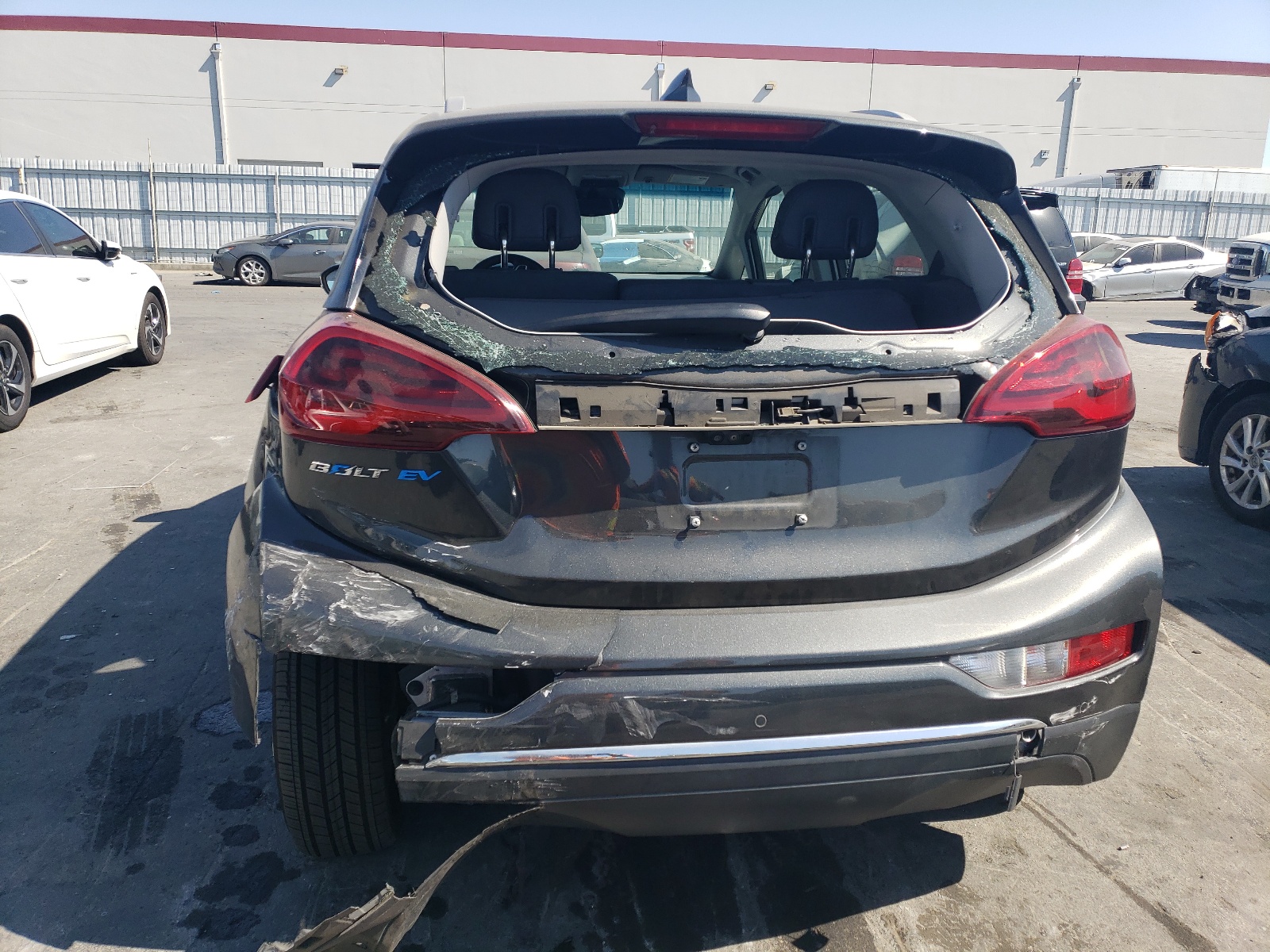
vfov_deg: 53.1
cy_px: 476
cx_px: 635
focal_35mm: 26
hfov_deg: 67.3
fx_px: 954
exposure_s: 1/1667
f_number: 1.5
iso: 50
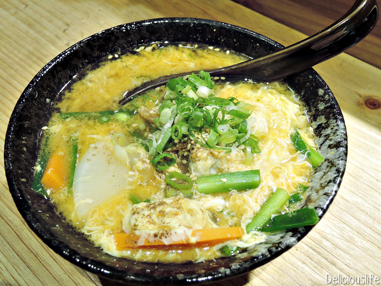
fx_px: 385
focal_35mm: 35
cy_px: 143
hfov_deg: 52.6
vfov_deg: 40.7
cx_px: 190
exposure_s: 1/20
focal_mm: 7.5
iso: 400
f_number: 3.5
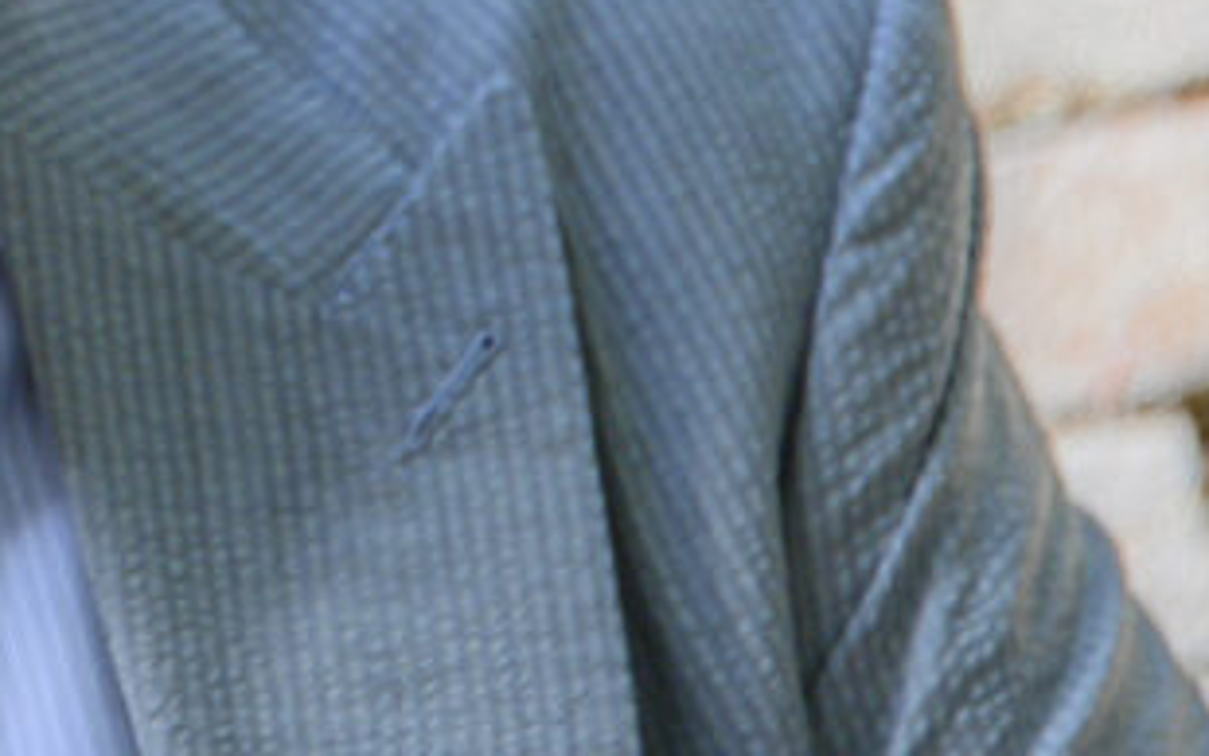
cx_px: -690
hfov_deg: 3.0
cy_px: -191
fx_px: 23271
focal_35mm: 706
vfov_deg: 1.9
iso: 400
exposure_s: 1/500
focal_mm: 210
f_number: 6.3
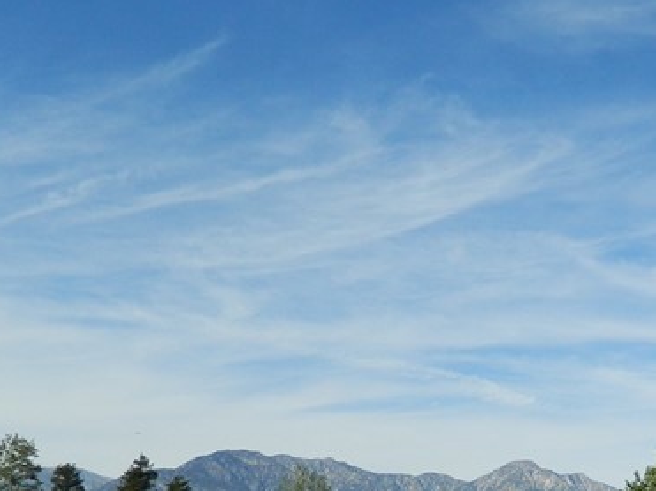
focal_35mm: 69
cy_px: 505
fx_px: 1307
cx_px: 698
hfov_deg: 26.3
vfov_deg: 20.5
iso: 80
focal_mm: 4.5
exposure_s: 1/250
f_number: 8.7
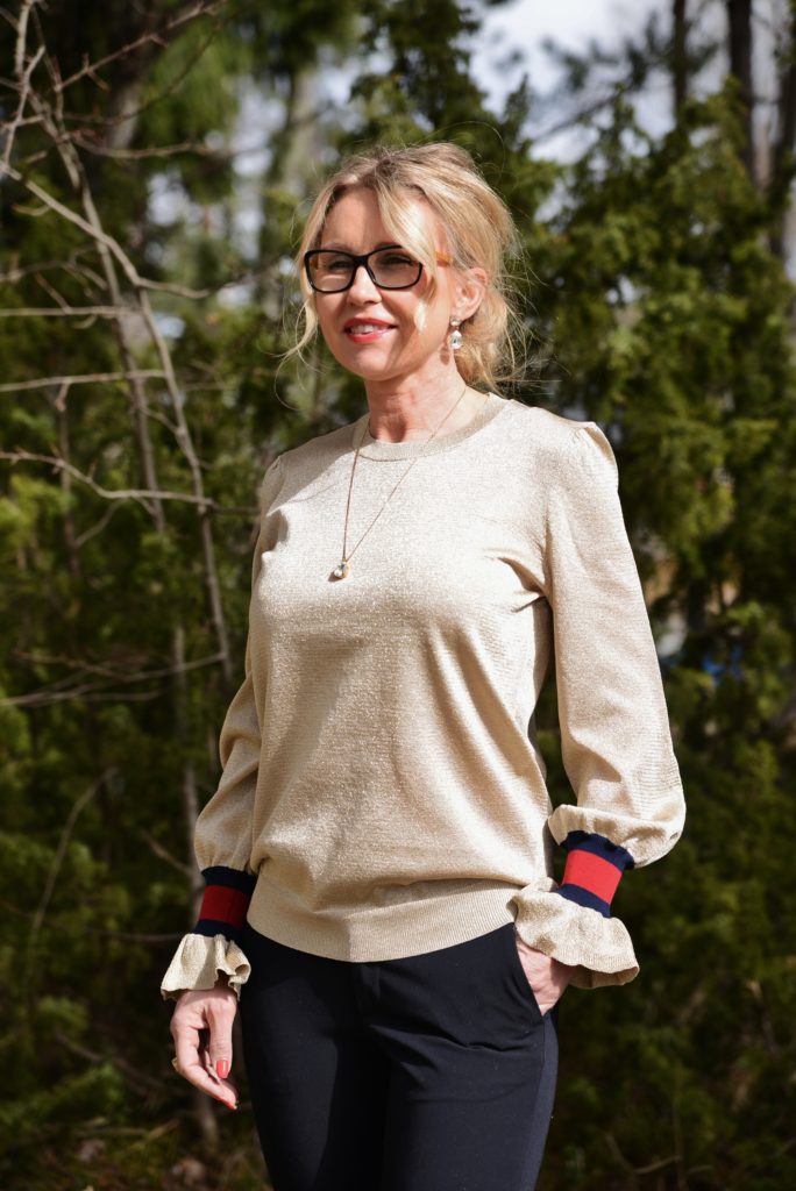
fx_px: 3974
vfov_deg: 17.1
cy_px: 596
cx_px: 398
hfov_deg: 11.4
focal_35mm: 120
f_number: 5
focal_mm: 120
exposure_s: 1/640
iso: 500
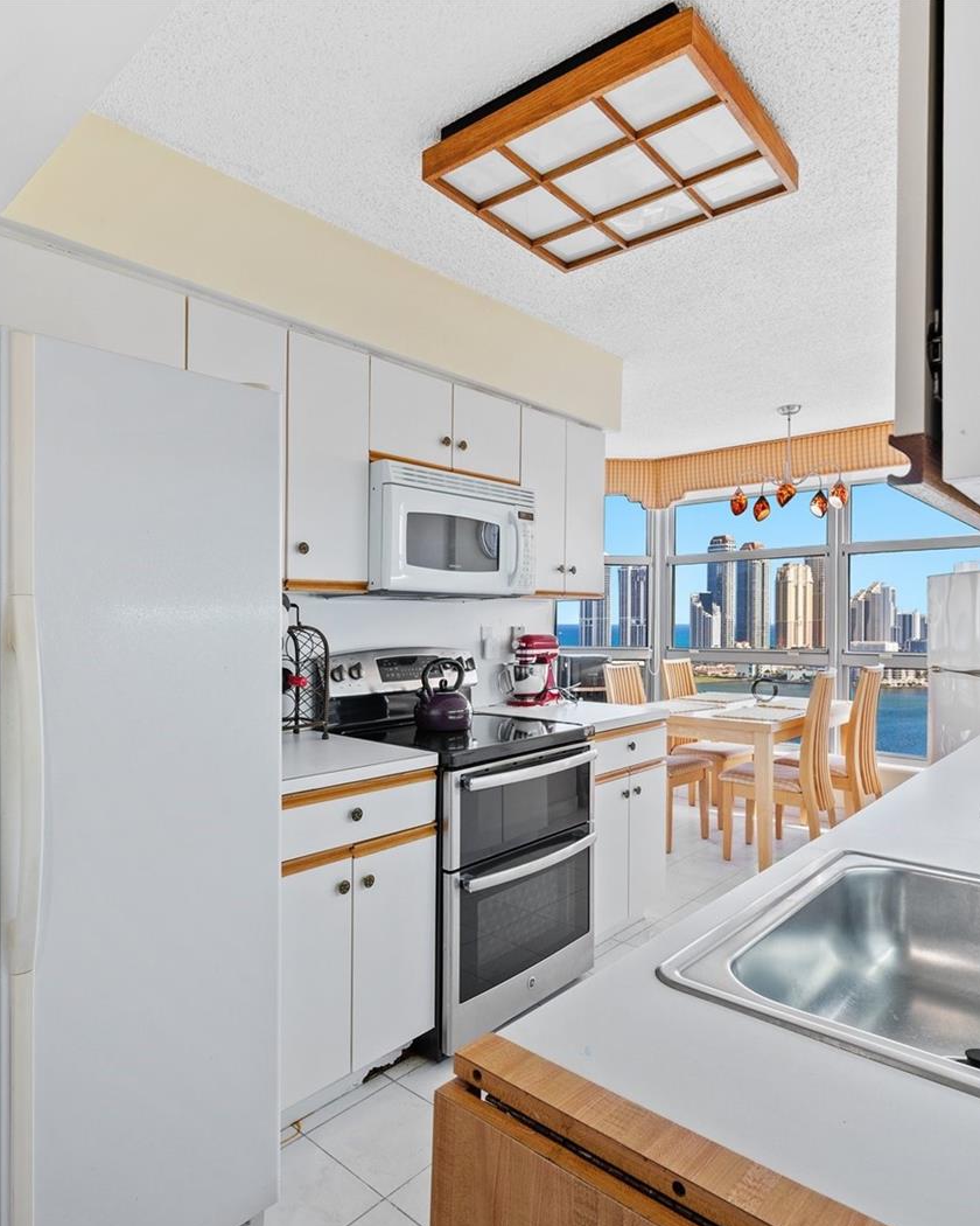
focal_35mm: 20
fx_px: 725
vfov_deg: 80.4
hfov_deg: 67.9
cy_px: 618
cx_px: 436
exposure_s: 1/13
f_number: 8
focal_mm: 14
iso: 200
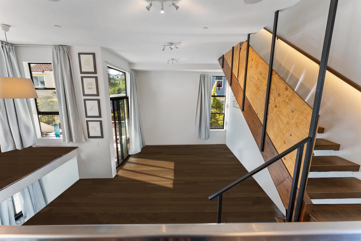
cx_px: 180
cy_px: 120
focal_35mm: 14
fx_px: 140
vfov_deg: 81.3
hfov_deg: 104.2
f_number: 10
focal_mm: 14
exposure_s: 1/13
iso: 800
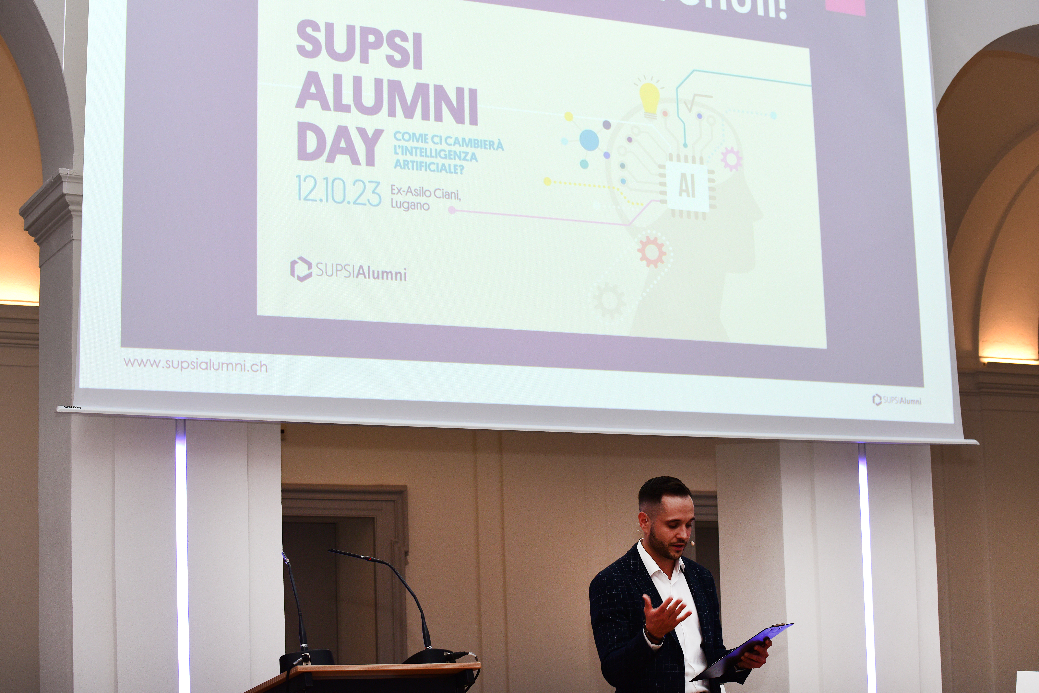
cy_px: 346
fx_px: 2021
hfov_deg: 28.8
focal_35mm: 70
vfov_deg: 19.5
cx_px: 520
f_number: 6.3
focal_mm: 70
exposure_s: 1/60
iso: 500
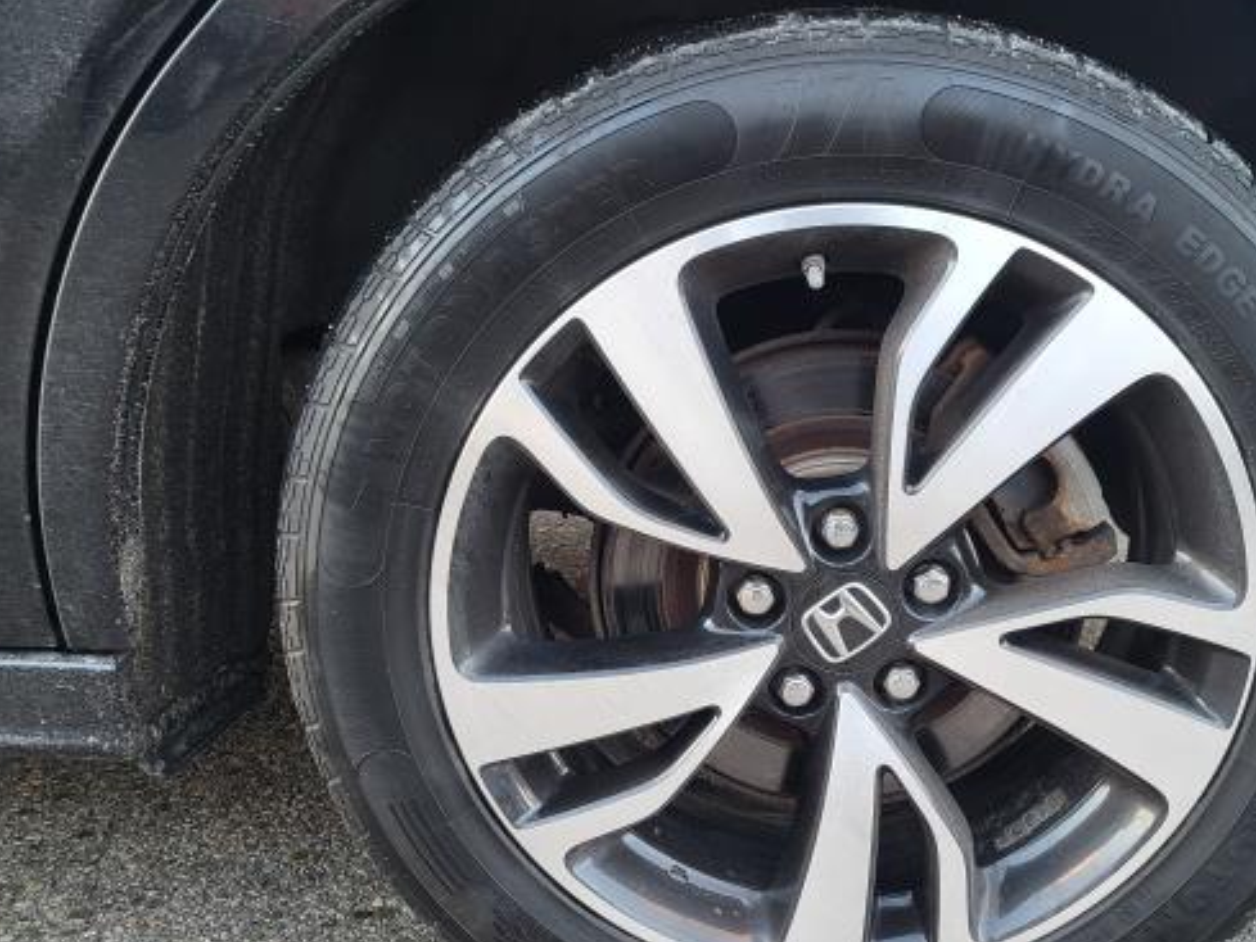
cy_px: 549
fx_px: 1234
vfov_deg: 41.7
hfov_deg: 53.4
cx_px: 781
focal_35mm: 34
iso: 200
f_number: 1.8
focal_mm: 5.4
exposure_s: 1/60
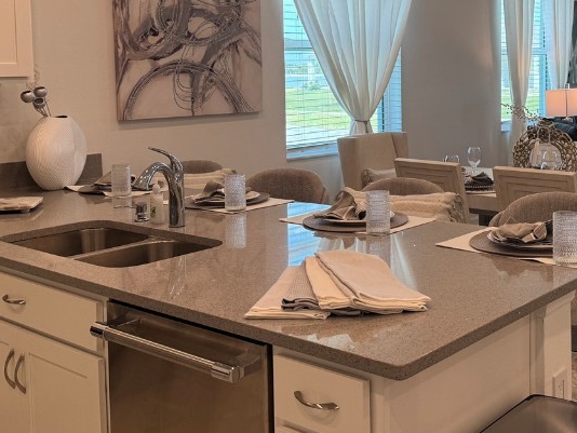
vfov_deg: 31.0
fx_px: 767
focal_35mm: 46
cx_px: 400
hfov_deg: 40.5
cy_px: 113
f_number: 1.78
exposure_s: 1/162
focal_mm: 6.76
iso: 100
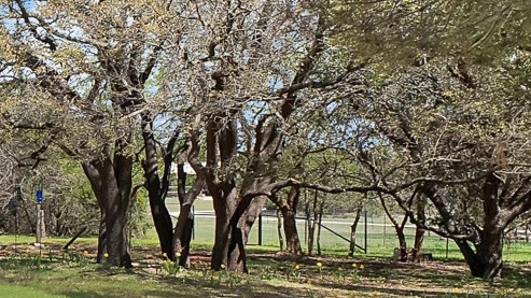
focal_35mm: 85
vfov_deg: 14.2
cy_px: 191
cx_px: -432
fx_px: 1196
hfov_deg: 19.0
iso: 640
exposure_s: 1/500
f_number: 9
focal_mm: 20
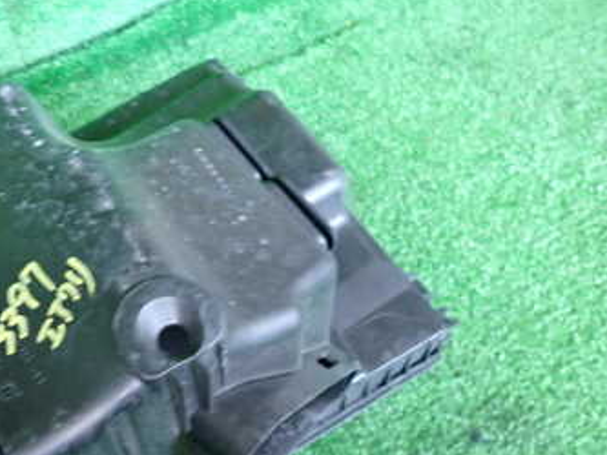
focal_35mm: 45
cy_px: 328
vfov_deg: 31.8
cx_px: 104
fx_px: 789
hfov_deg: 40.0
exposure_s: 1/30
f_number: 2
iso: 500
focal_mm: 4.5
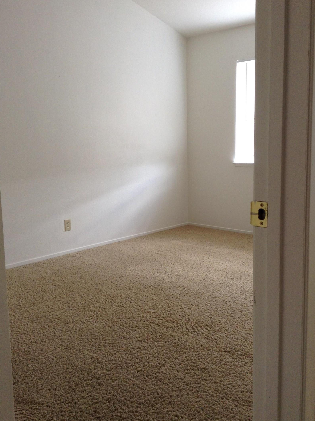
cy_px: 197
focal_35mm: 36
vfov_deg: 51.4
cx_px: 164
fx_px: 438
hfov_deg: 39.5
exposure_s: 1/24
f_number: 2.4
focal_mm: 3.3
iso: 50
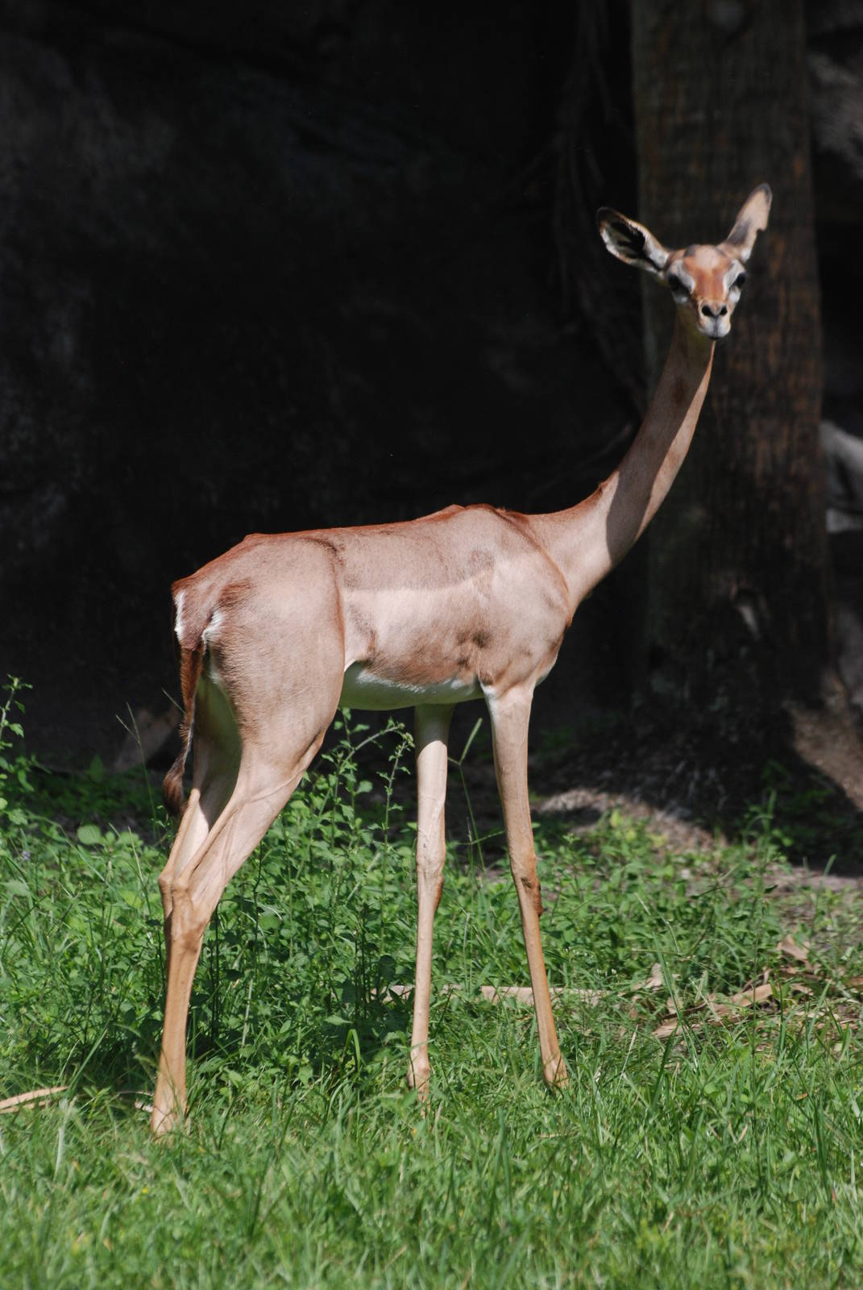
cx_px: 432
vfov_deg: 7.0
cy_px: 645
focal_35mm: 292
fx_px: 10488
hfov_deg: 4.7
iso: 400
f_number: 5
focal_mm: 195
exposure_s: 1/1600
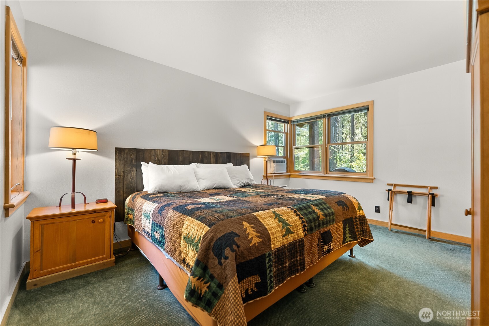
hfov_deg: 104.2
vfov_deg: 81.3
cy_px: 163
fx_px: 190
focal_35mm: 14
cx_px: 244
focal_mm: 14
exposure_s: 1/2
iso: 400
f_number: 2.8
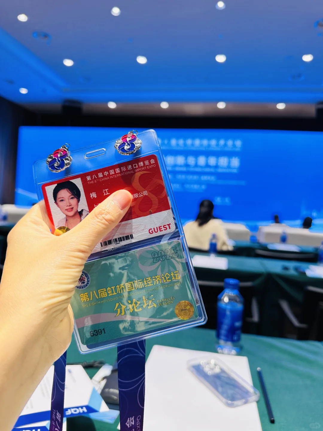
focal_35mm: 24
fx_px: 299
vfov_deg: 71.6
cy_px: 216
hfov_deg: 56.8
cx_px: 162
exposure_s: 1/101
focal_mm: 6.86
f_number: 1.78
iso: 125
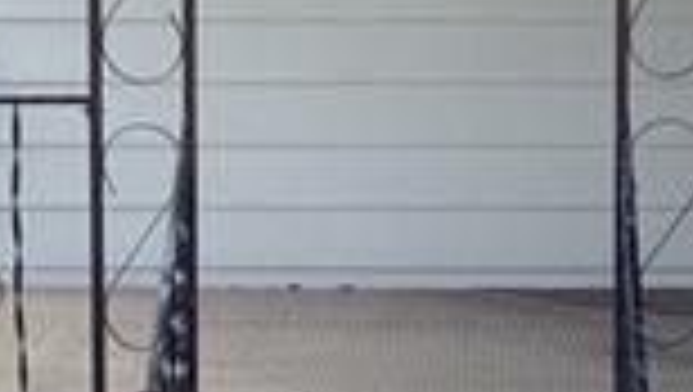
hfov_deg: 12.8
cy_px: 320
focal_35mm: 168
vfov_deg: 7.2
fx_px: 3090
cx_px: 518
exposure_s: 1/450
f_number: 2.4
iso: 25
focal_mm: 3.3
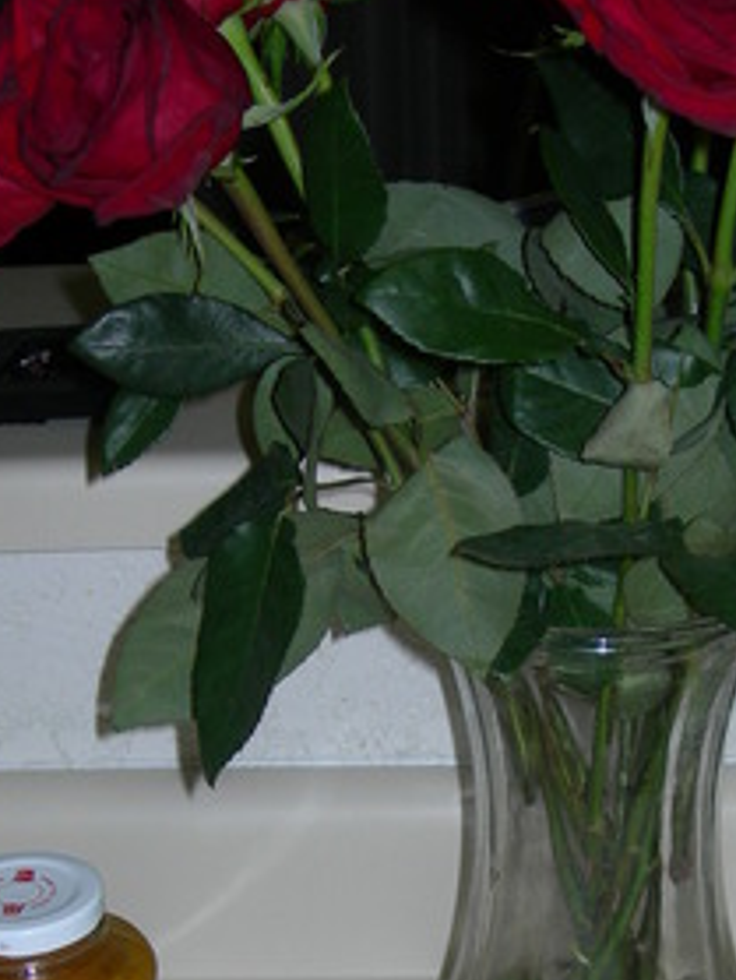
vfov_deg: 23.1
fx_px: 2321
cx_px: 486
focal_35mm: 82
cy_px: 909
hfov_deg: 18.0
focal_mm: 7.8
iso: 50
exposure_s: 1/60.1
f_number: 2.8
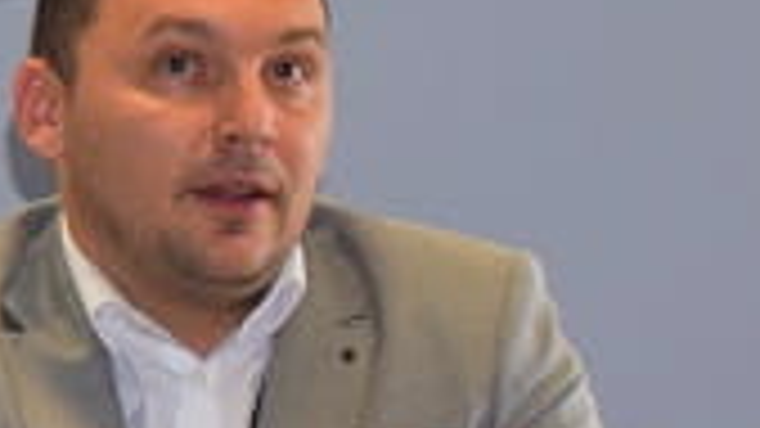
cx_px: -953
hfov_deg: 7.1
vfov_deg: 4.2
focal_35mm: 290
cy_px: 428
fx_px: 5843
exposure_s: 1/100
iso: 800
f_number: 4.8
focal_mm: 40
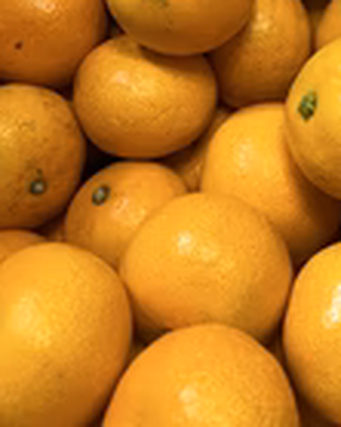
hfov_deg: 20.4
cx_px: 332
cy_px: -40
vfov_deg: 24.4
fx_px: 922
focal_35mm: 73
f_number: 1.5
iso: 200
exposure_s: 1/60
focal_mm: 5.7
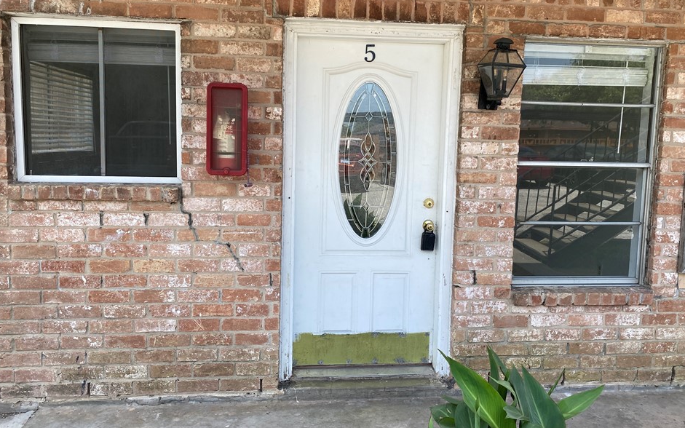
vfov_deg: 41.8
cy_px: 191
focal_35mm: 30
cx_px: 352
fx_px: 560
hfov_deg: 62.9
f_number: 1.8
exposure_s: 1/927
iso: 32
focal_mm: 4.25
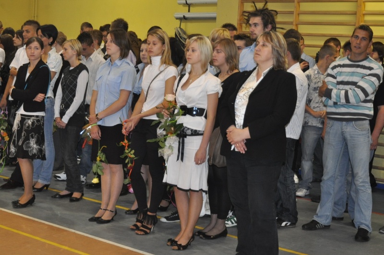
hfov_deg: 41.2
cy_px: 128
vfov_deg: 28.0
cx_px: 192
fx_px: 511
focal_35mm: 48
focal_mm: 32
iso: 800
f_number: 4.5
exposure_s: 1/60
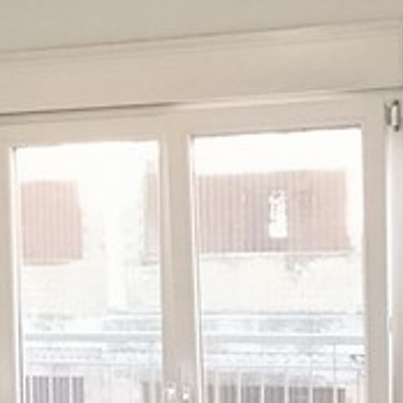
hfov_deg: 22.2
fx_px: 1027
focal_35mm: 78
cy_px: 338
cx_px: 176
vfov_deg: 21.8
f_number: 2.2
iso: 396
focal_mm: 1.65
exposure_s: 1/50
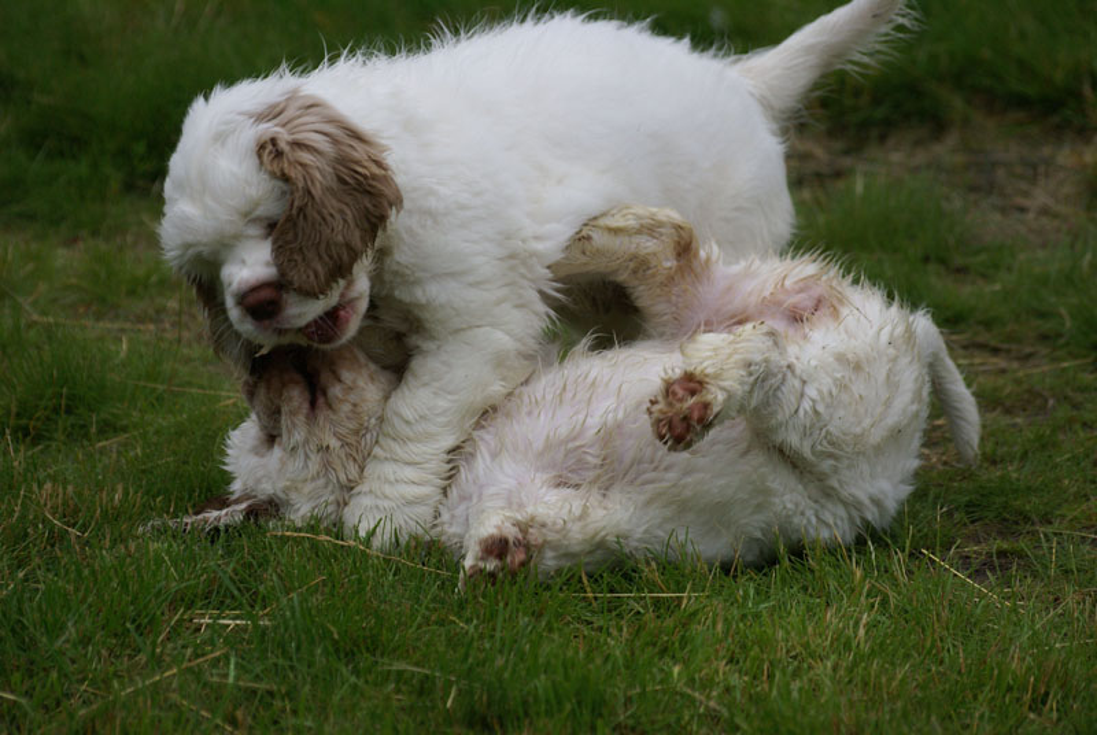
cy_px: 368
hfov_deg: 9.1
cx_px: 548
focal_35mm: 225
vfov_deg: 6.1
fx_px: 6866
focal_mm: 150
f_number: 4.5
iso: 320
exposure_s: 1/500
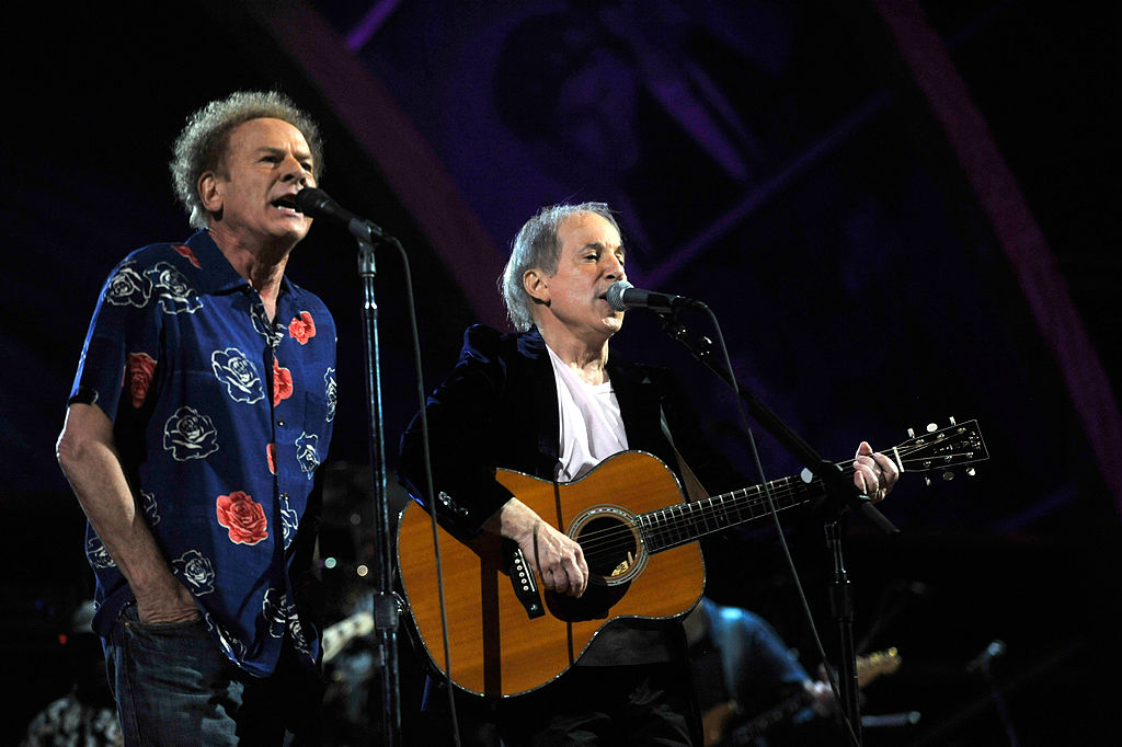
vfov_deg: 11.4
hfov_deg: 17.1
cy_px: 374
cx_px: 561
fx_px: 3739
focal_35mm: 120
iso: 2000
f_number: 2.8
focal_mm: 120
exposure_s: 1/250
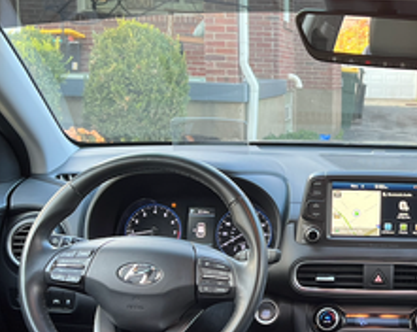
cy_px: 187
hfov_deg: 30.9
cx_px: 385
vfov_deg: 26.1
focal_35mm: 58
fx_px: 715
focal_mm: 5.7
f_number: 1.5
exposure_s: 1/118
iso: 125
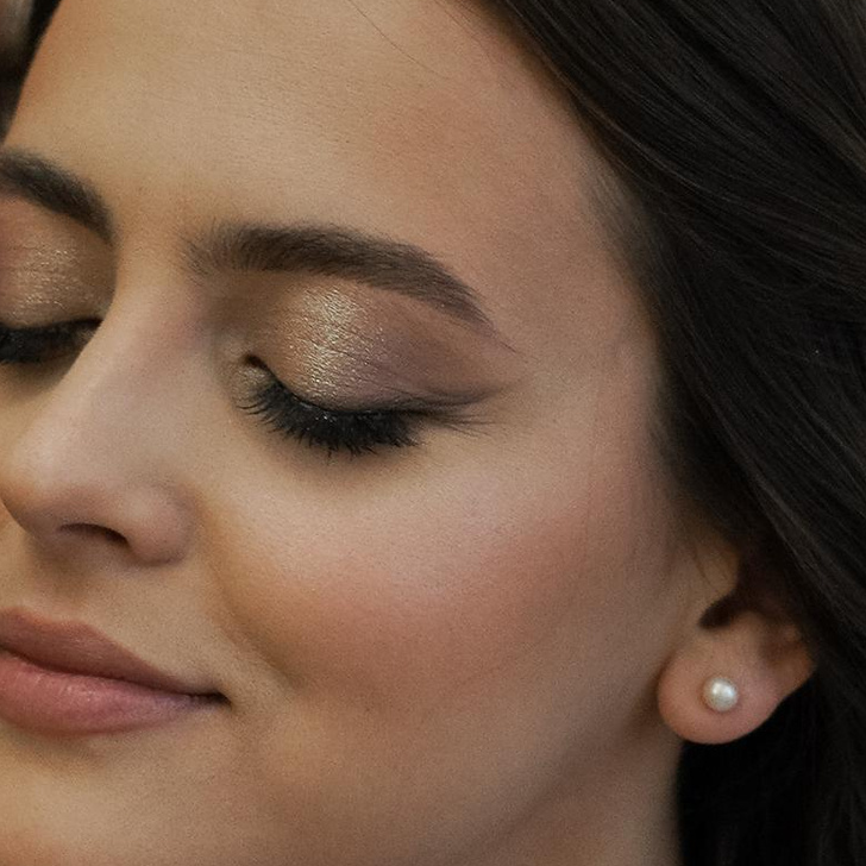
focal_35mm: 224
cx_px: 5
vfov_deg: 7.8
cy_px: 785
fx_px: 6340
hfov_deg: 7.8
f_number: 2.8
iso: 1600
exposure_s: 1/200
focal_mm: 50
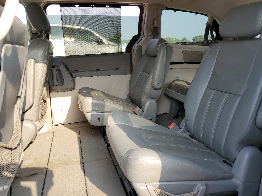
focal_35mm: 26
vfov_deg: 53.1
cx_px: 131
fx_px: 197
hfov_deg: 67.3
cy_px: 98
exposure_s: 1/385
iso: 50
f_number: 1.5
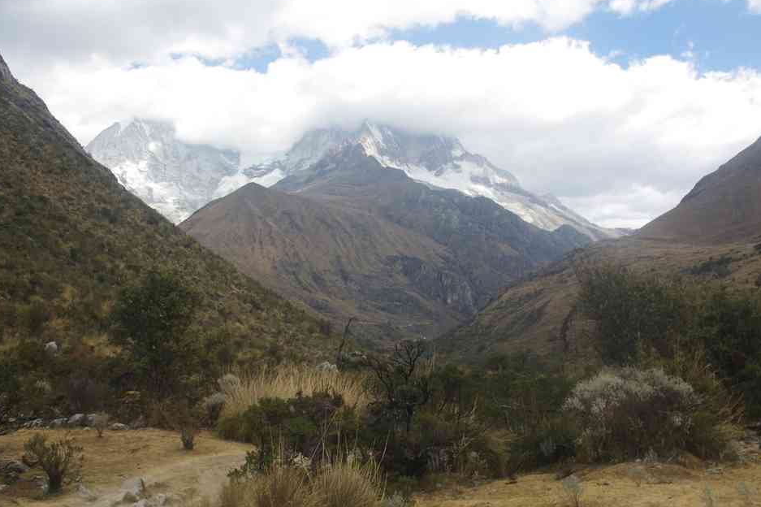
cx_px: 384
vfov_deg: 41.1
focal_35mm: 32
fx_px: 676
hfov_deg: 58.7
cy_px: 258
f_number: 11
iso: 200
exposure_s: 1/50
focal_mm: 20
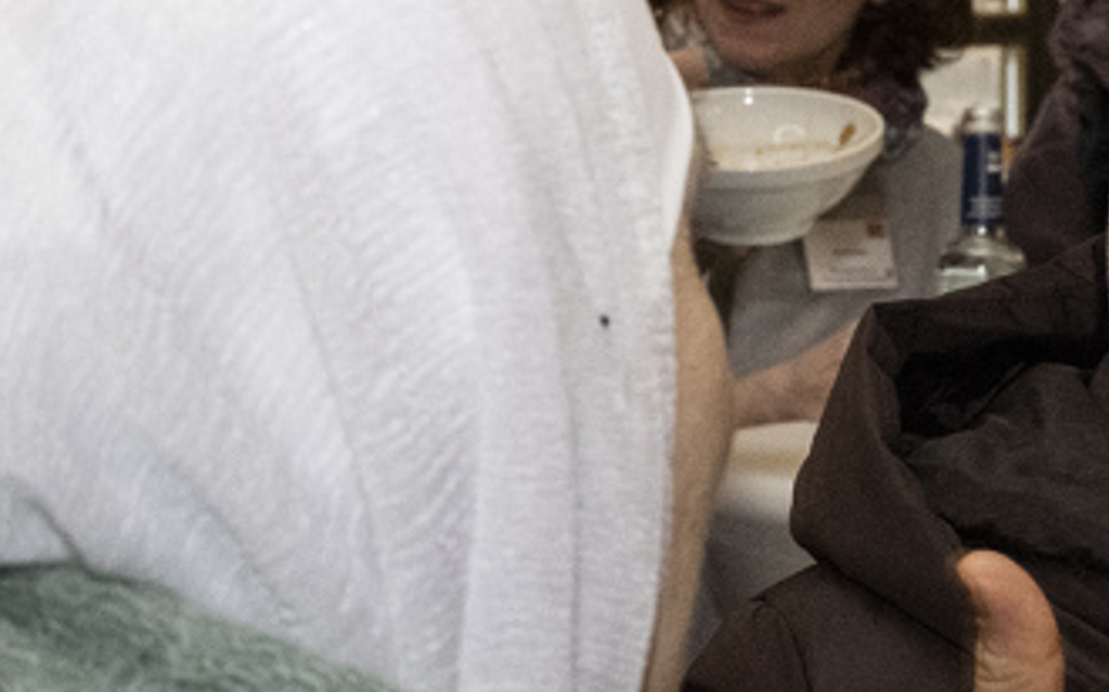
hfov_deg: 12.3
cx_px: 1522
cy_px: 605
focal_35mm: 164
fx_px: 4955
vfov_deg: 8.0
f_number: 9
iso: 4000
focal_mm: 41
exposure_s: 1/125
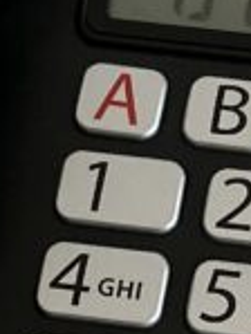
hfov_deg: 7.7
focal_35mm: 192
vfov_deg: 10.3
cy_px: 238
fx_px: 1854
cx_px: 231
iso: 320
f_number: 1.8
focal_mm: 3.99
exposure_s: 1/43
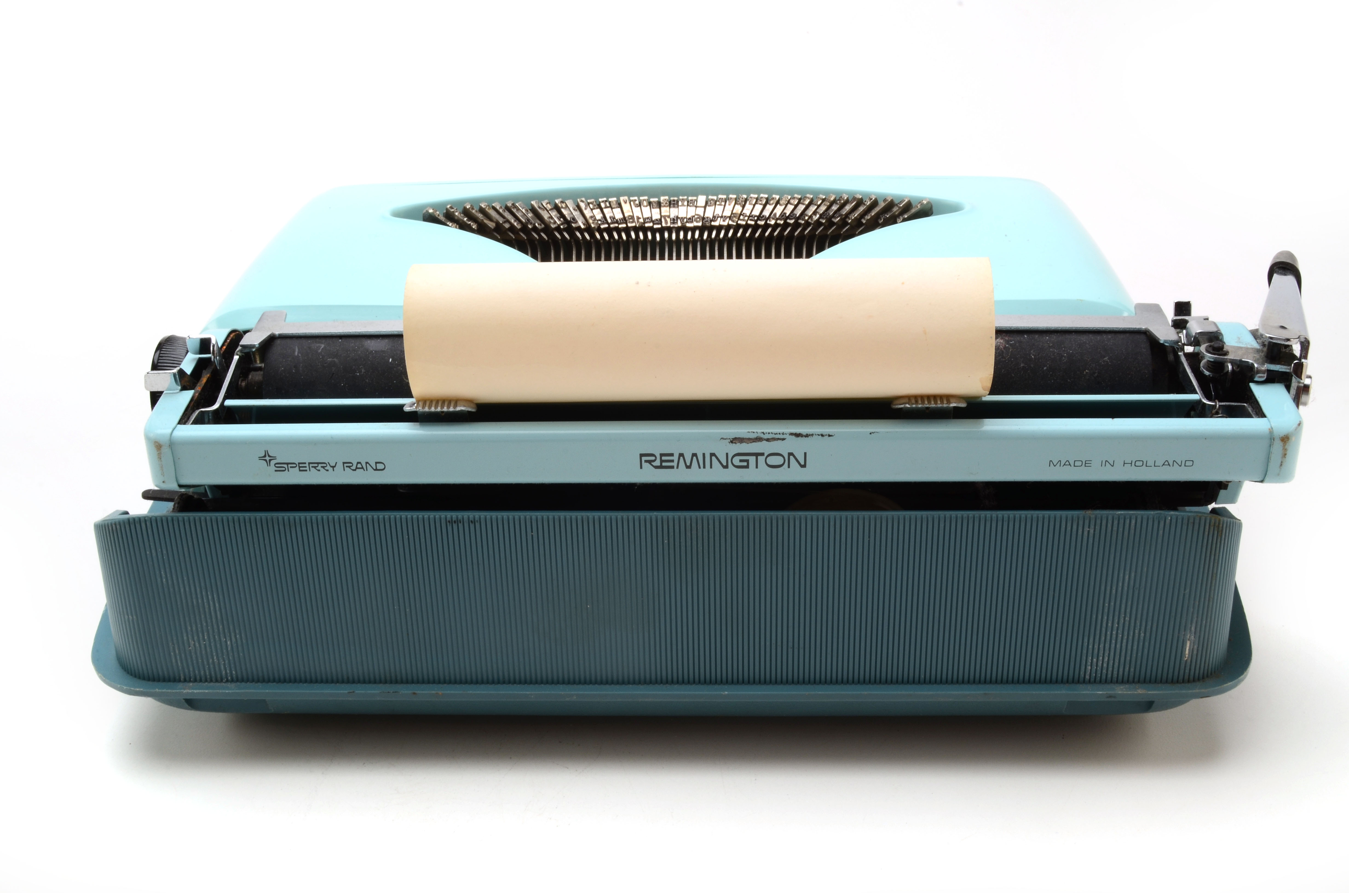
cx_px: 674
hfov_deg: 43.7
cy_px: 446
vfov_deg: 29.7
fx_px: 1683
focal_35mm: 45
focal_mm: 30
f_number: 22
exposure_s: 1/160
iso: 100
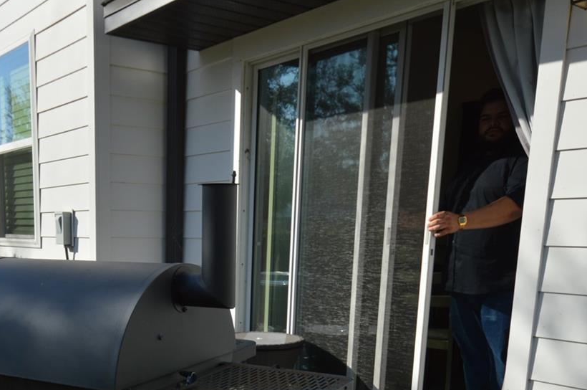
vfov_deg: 30.6
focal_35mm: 41
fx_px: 667
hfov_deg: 46.0
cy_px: 375
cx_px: 154
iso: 100
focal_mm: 14
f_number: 8
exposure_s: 1/320
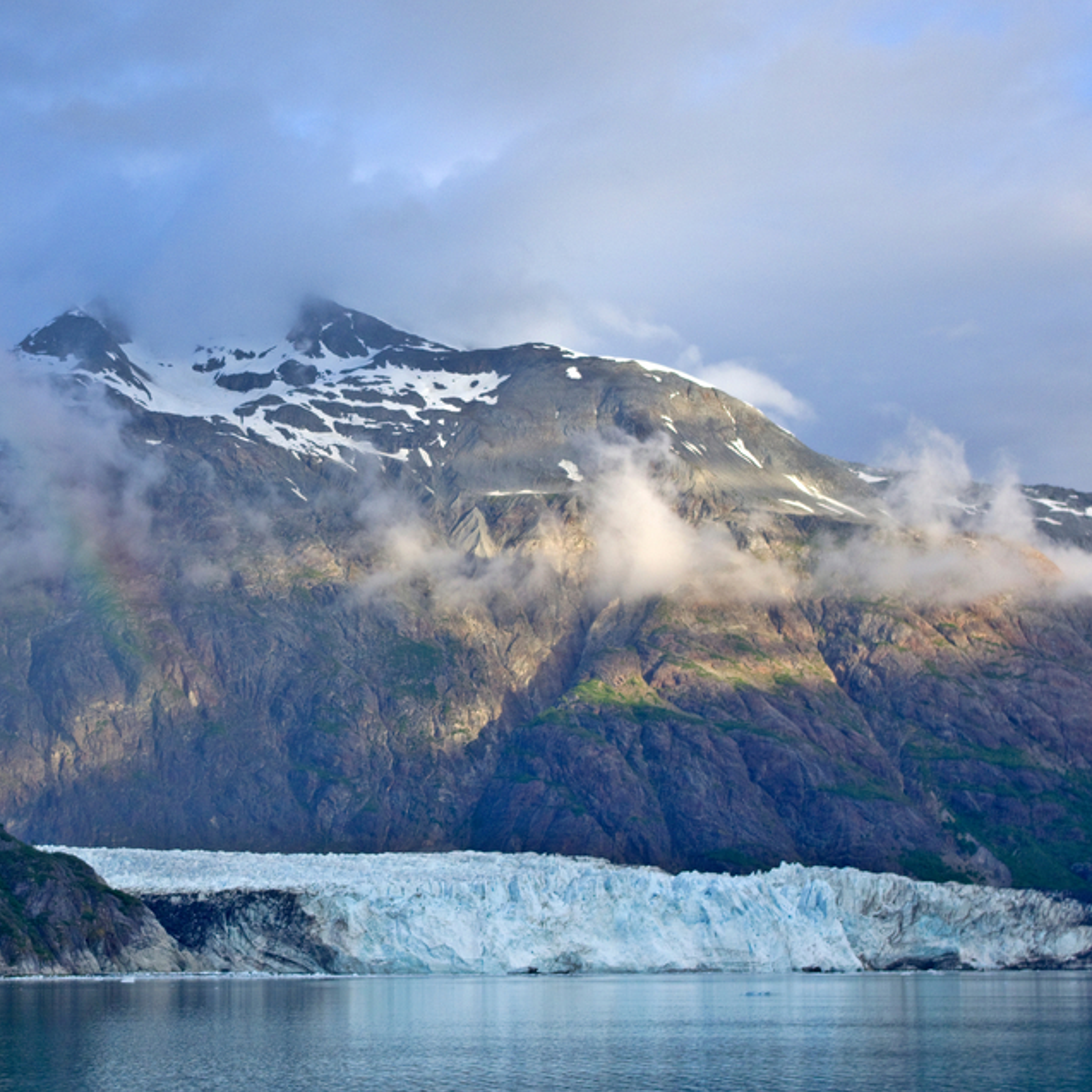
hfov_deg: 19.6
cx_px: 267
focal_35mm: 88
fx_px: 3141
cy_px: 491
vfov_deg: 19.7
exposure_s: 1/1000
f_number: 5.6
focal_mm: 40
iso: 400
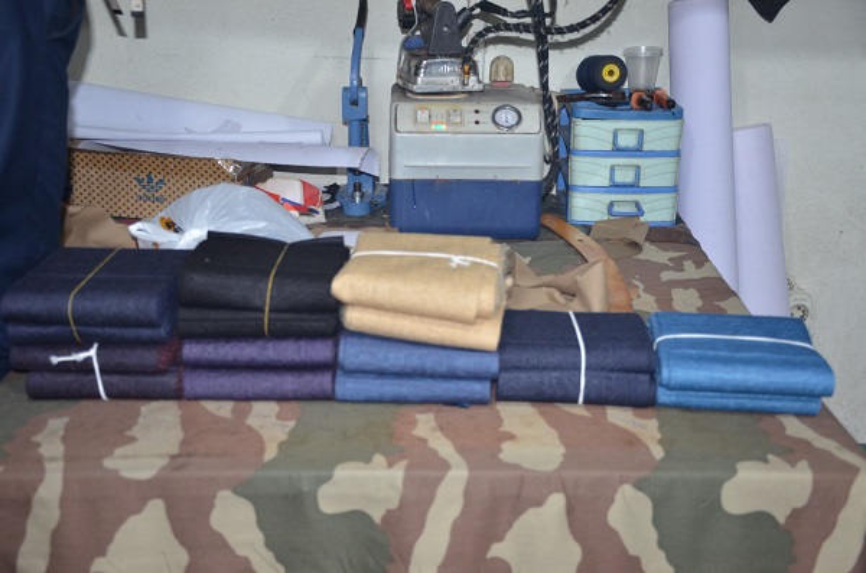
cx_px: 433
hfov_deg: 41.2
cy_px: 286
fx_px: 1152
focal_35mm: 48
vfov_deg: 27.9
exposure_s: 1/60
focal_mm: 32
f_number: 4
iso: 800
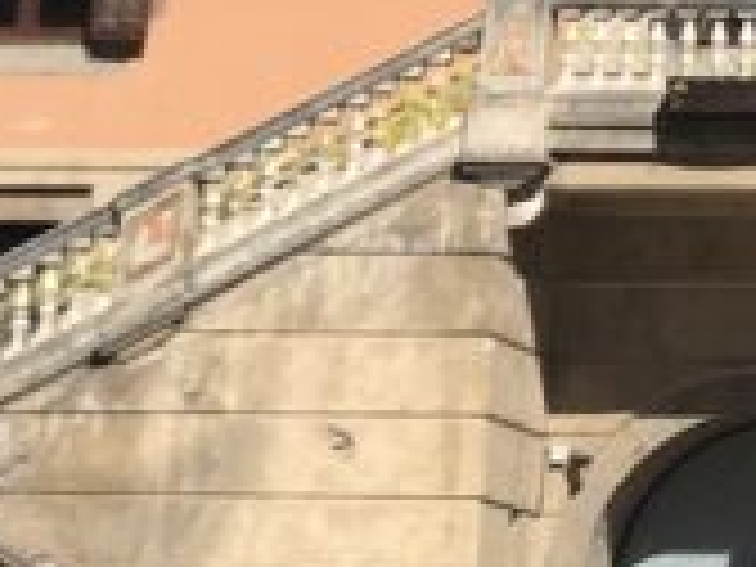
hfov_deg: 10.5
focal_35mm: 171
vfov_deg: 8.5
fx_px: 3735
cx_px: 1552
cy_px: -320
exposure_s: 1/3003
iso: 25
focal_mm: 3.99
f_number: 1.8
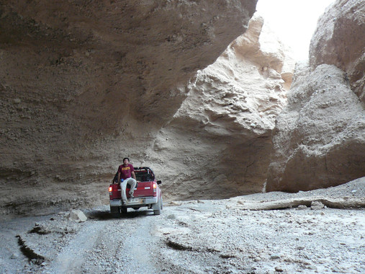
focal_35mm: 38
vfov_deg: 37.7
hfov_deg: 49.0
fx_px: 401
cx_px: 182
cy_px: 137
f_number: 2.8
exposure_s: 1/15
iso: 100
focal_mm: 4.6
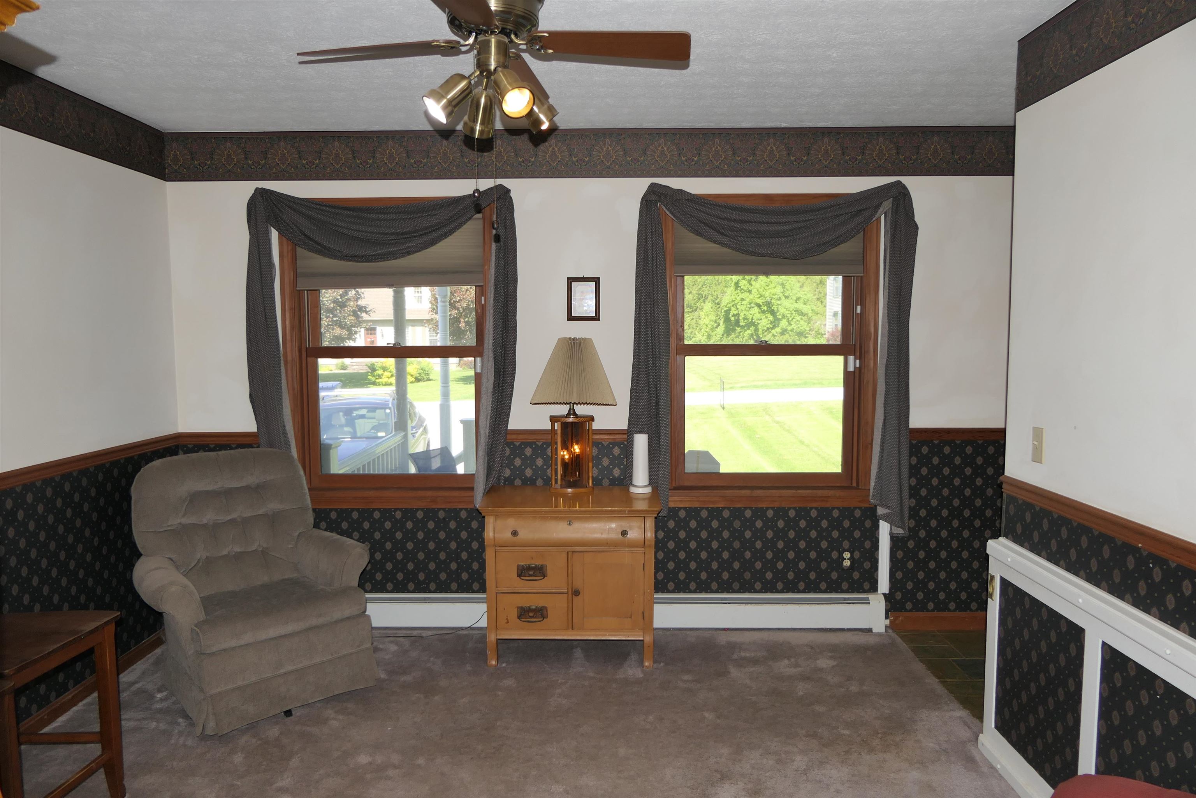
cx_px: 598
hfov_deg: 73.7
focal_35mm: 24
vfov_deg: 53.1
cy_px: 399
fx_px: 797
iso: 125
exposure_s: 1/125
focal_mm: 8.8
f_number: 3.2
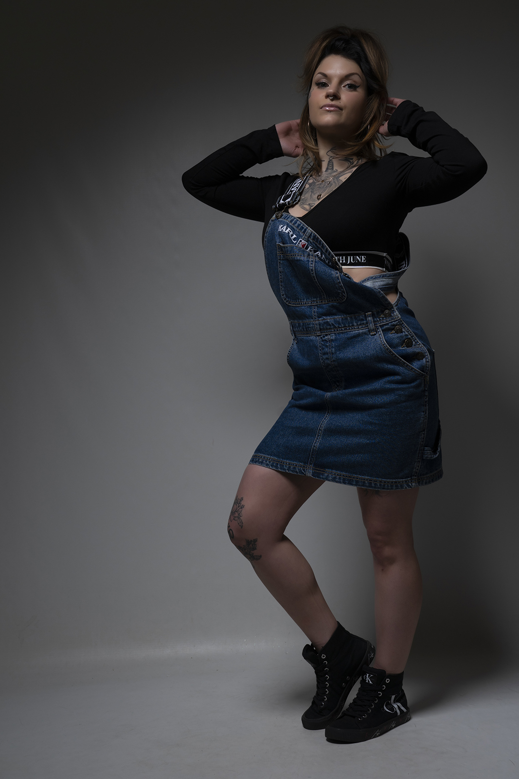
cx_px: 260
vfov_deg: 45.4
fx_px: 930
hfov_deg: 31.2
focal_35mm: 43
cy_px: 390
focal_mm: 43
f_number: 8
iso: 200
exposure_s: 1/200
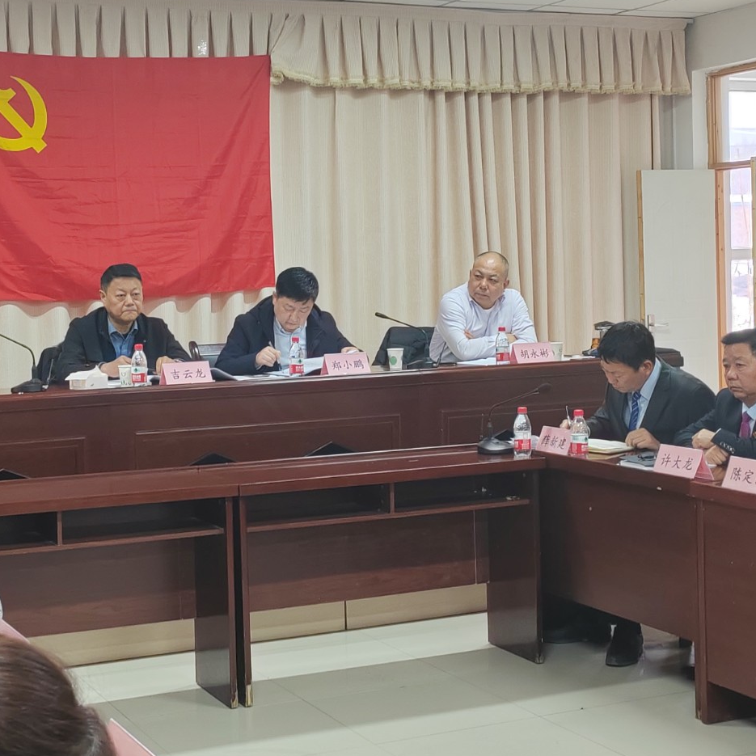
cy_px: 313
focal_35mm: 62
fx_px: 1532
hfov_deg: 27.6
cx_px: 268
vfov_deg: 27.7
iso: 315
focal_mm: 5.52
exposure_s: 1/50
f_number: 1.9
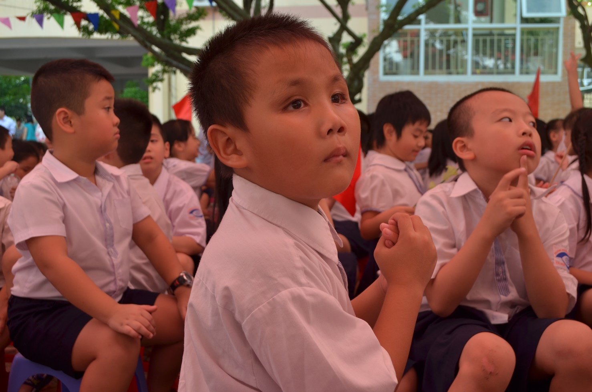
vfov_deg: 28.0
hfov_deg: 41.2
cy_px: 196
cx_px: 296
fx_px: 788
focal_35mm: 48
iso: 200
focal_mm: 32
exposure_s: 1/160
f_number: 6.3
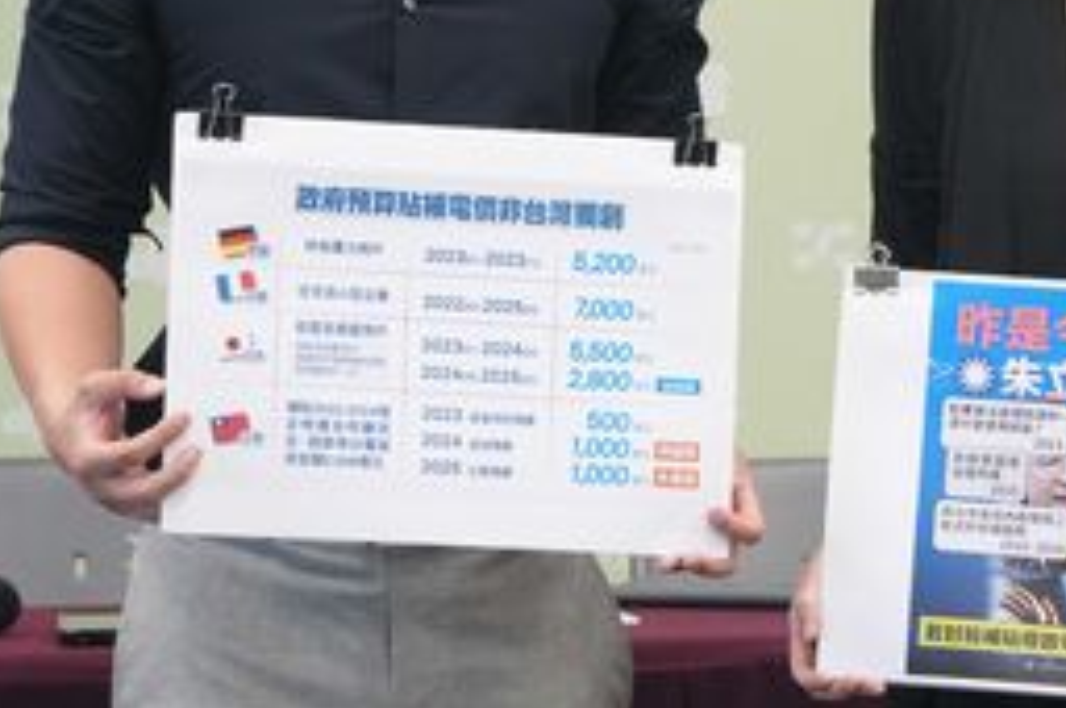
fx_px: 9375
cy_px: 58
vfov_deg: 4.3
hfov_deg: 6.5
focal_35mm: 317
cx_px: 683
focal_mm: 90
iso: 2000
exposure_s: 1/160
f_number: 5.6
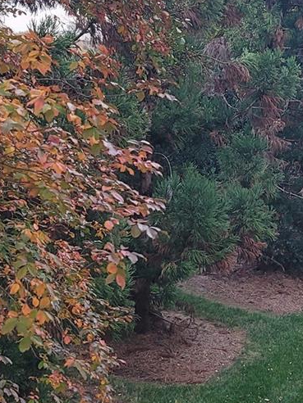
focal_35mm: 78
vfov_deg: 25.0
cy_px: 187
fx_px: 910
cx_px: 227
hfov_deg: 18.8
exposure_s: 1/120
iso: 80
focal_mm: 7
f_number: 1.8
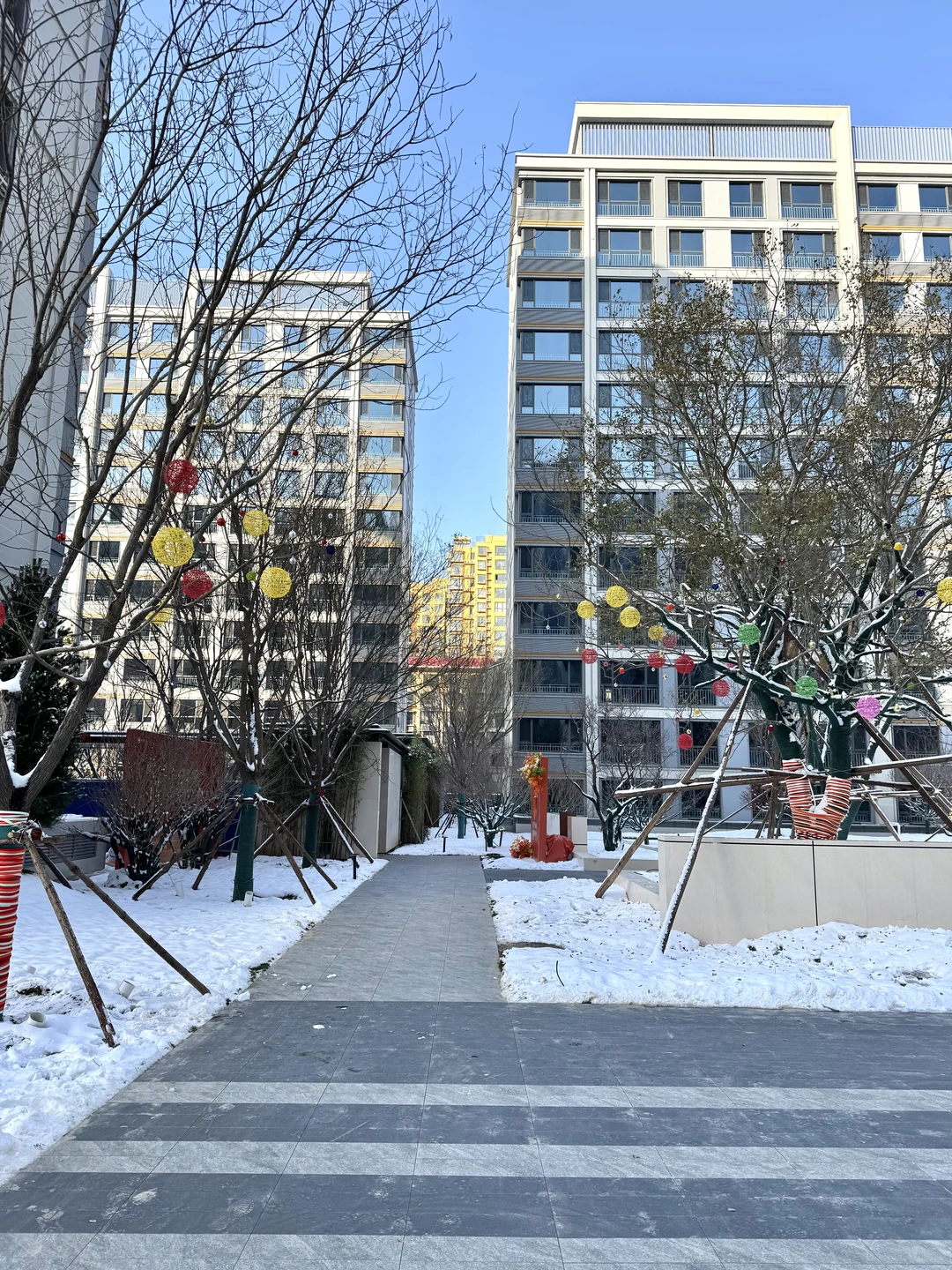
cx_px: 476
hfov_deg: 56.8
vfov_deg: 71.6
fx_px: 880
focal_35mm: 24
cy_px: 635
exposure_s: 1/1637
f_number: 1.78
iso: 80
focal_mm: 6.76
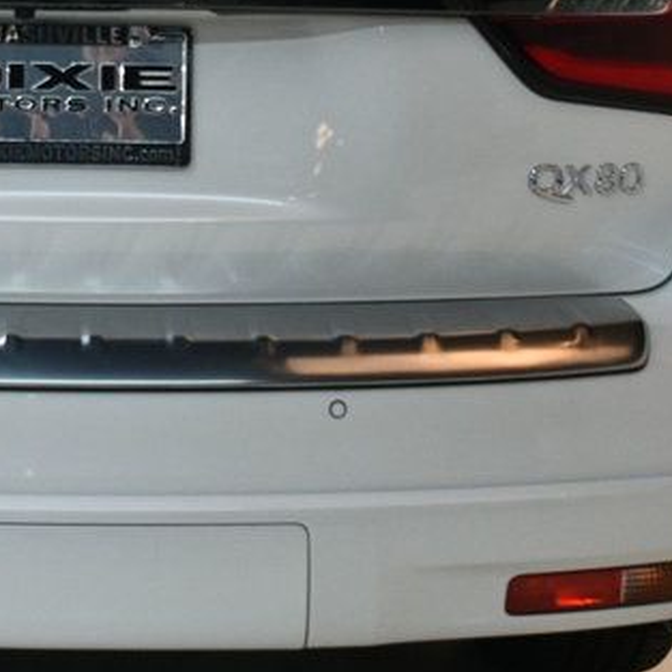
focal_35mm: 75
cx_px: 79
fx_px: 1647
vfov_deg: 22.5
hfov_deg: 22.5
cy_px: 71
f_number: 3.5
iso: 800
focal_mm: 18
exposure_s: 1/160
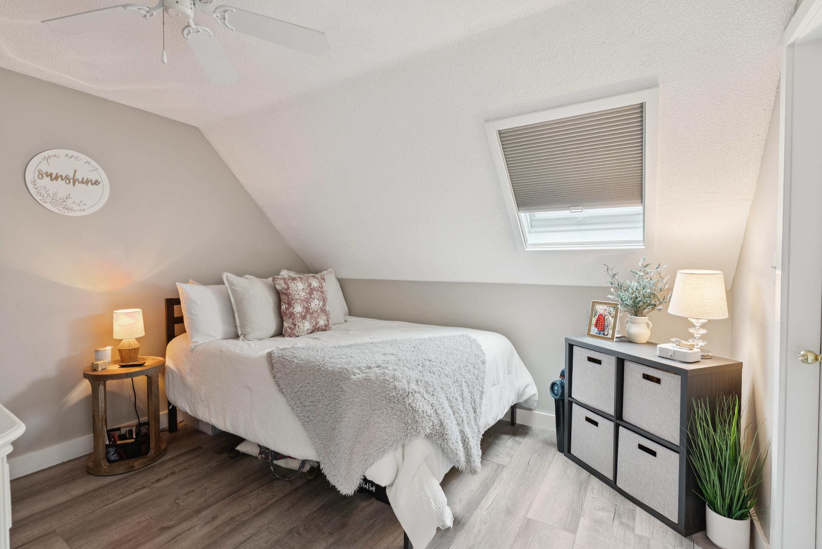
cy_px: 274
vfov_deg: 73.8
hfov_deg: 96.7
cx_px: 411
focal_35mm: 16
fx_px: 365
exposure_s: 1/6
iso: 320
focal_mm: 16
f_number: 7.1
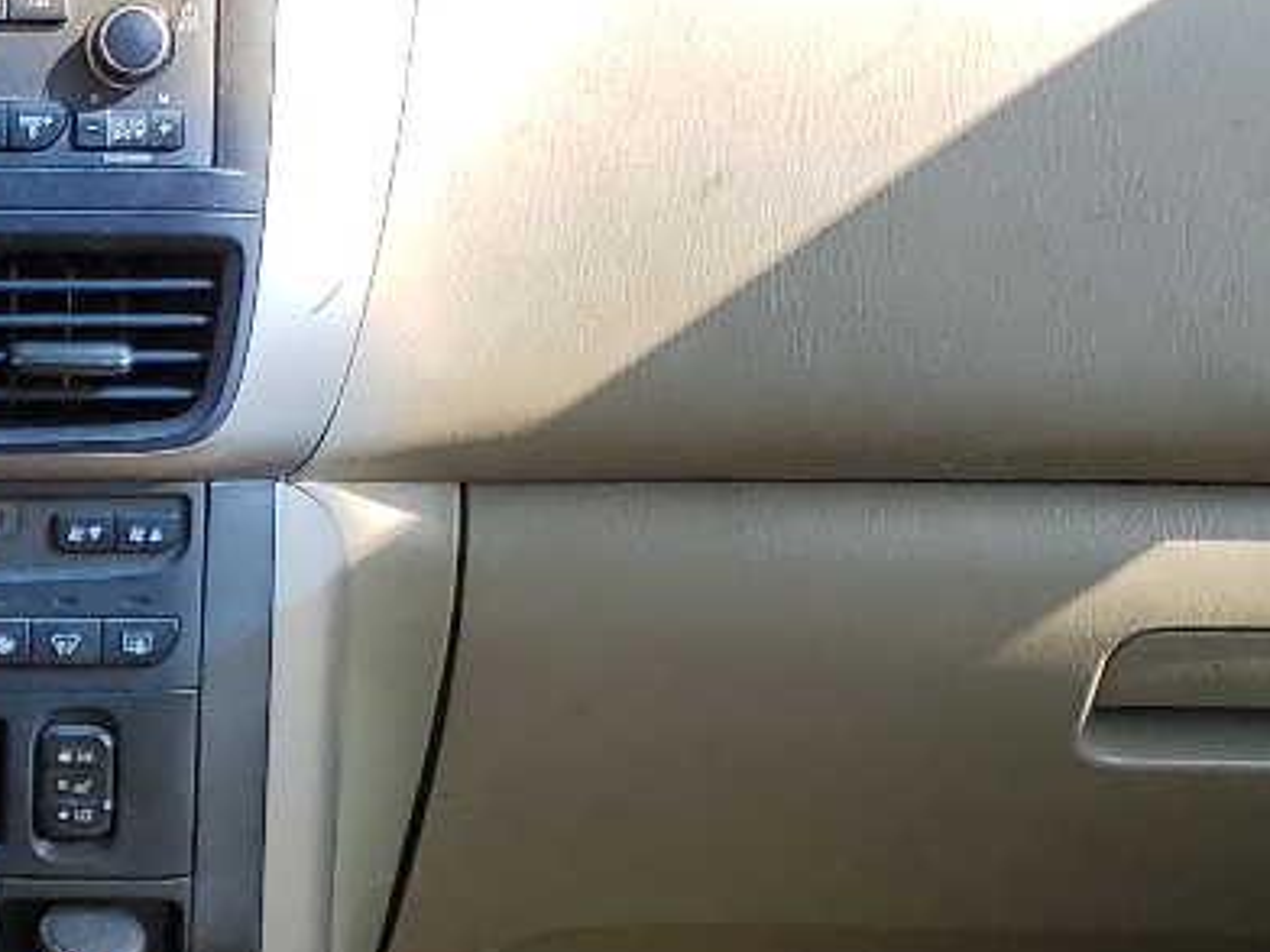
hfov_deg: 17.6
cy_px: 923
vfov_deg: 13.8
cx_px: -305
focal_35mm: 106
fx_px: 3889
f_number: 1.5
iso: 50
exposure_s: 1/476
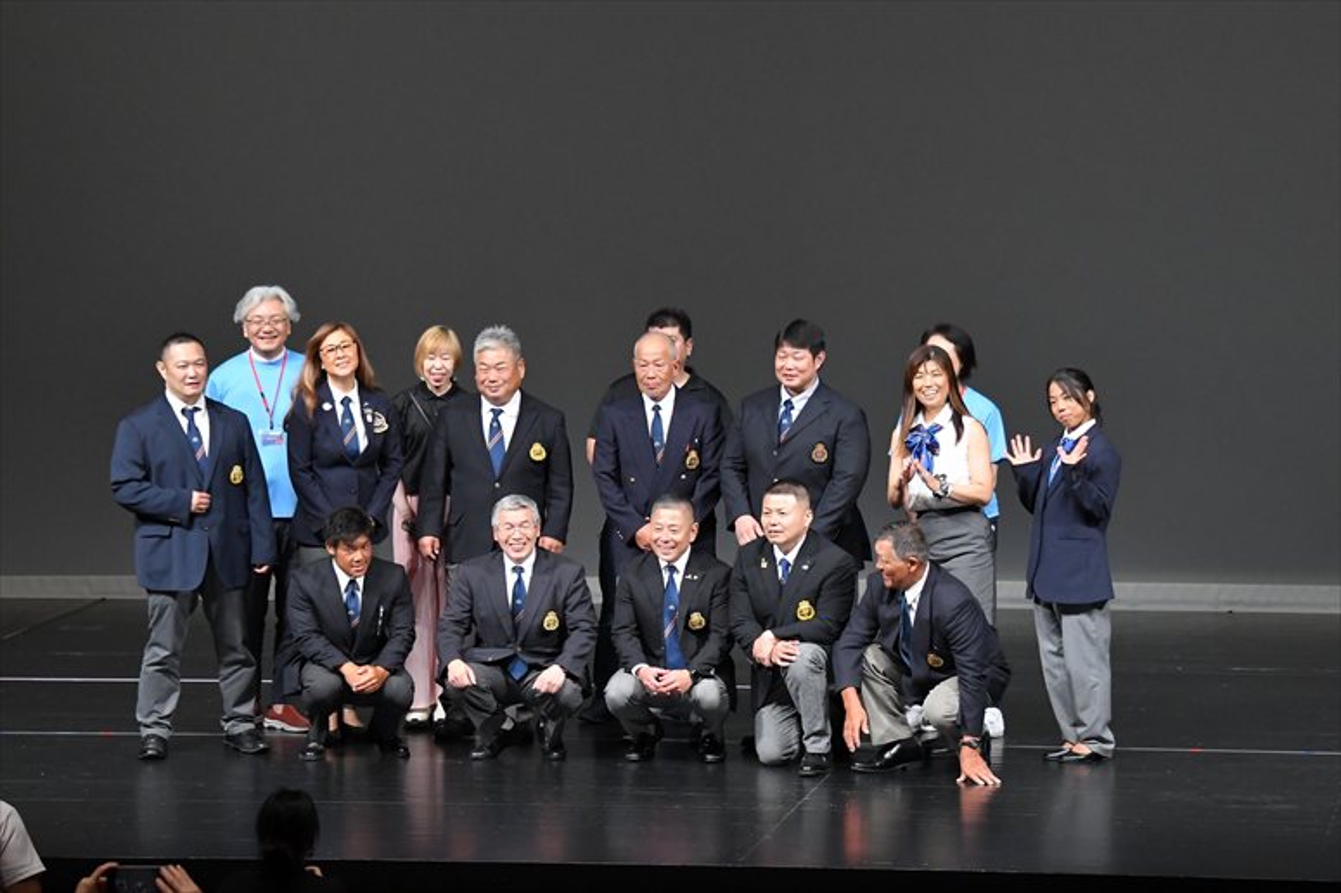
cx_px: 670
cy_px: 446
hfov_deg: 13.1
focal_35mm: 157
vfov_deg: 8.7
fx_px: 5845
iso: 4000
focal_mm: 105
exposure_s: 1/400
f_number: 5.6
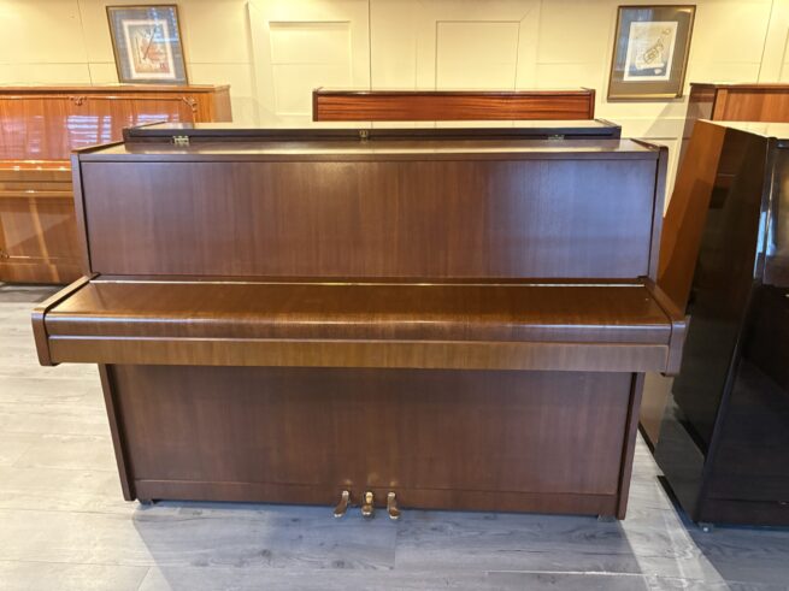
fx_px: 593
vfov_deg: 53.0
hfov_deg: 67.3
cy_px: 296
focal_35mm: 26
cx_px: 394
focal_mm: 5.96
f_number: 1.6
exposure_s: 1/33
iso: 500
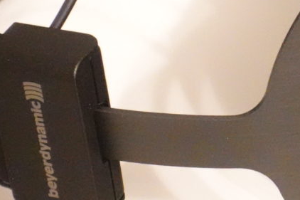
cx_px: 453
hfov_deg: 7.9
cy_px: 18
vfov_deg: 5.4
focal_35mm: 255
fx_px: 2124
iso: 6400
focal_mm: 25.53
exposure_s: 1/40
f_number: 4
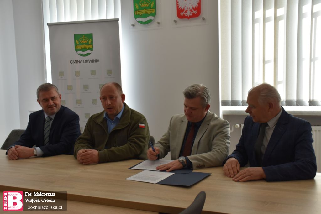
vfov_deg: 34.2
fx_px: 348
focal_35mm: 39
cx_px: 160
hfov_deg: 49.5
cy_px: 107
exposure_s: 1/125
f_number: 5.6
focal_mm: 26
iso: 400
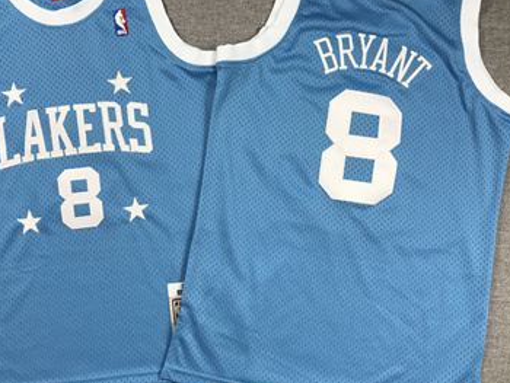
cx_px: 219
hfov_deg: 46.6
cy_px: 189
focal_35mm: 40
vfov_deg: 36.0
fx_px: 590
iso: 20
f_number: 1.8
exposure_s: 1/105
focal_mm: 3.99
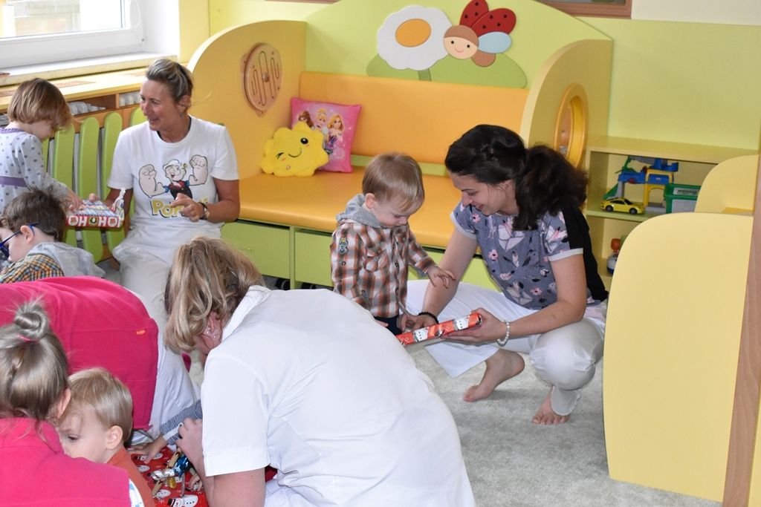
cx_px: 380
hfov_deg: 35.0
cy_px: 254
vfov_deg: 23.8
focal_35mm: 57
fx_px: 1205
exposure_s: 1/60
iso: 4500
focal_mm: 38
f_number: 6.3
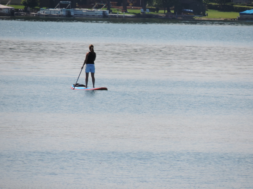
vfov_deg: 1.9
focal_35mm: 800
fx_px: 5847
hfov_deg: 2.5
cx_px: 126
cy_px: 94
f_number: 5.2
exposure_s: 1/500
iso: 80
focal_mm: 142.6
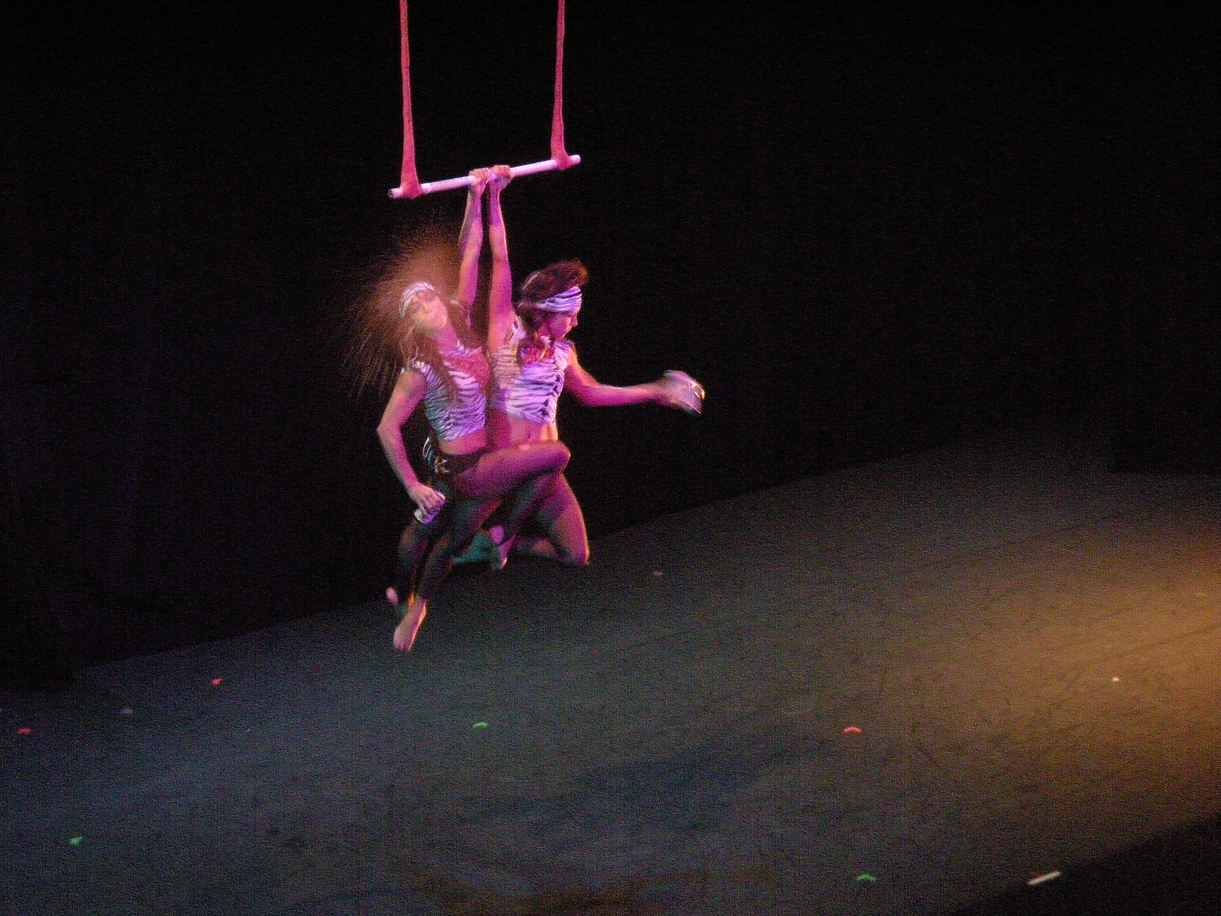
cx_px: 610
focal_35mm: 102
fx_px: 3598
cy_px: 458
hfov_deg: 19.3
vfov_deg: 14.5
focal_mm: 17
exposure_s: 1/23.4
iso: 800
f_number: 5.6
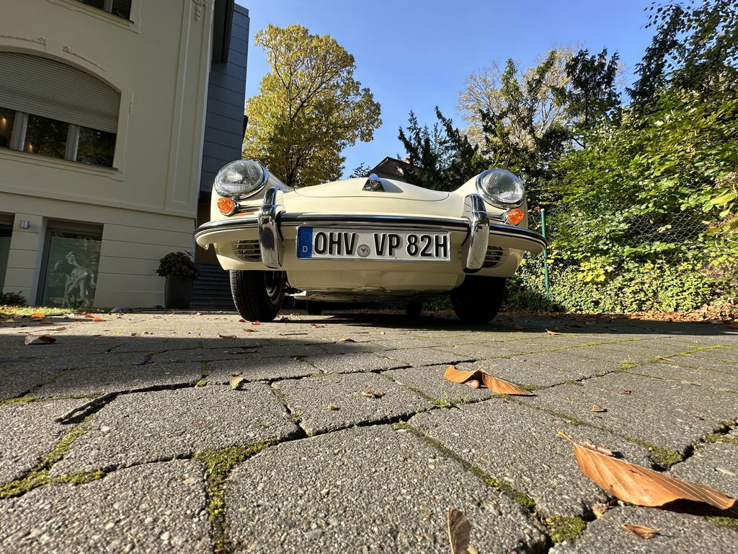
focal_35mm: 14
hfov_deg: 102.1
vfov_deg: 85.7
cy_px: 277
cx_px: 369
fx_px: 298
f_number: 2.2
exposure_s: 1/452
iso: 40
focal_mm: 2.22
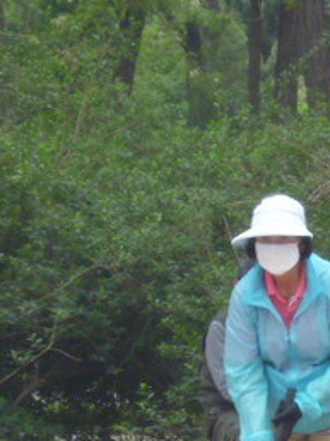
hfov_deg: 3.4
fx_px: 5538
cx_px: 214
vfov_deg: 4.6
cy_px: 333
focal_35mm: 435
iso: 320
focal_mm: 21.5
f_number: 6.4
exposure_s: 1/125
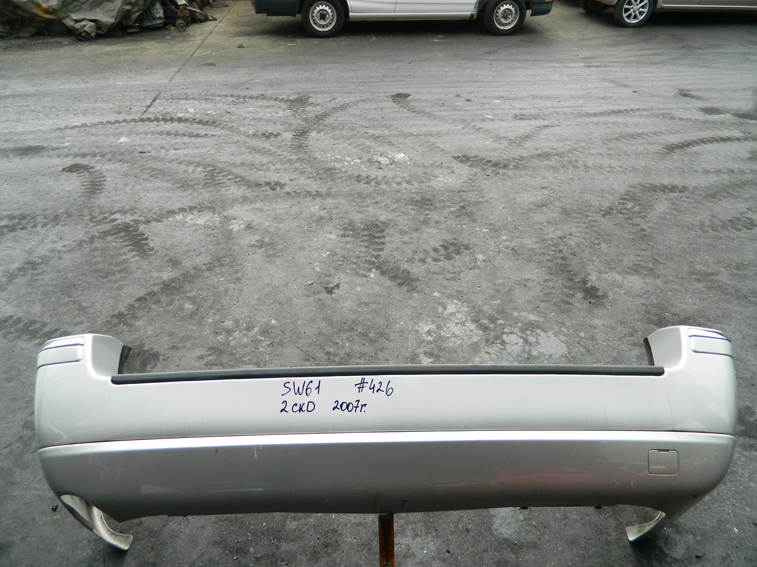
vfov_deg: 54.9
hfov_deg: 69.4
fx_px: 547
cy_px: 284
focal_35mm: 25
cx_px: 378
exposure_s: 1/320
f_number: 3.1
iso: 80
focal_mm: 4.5
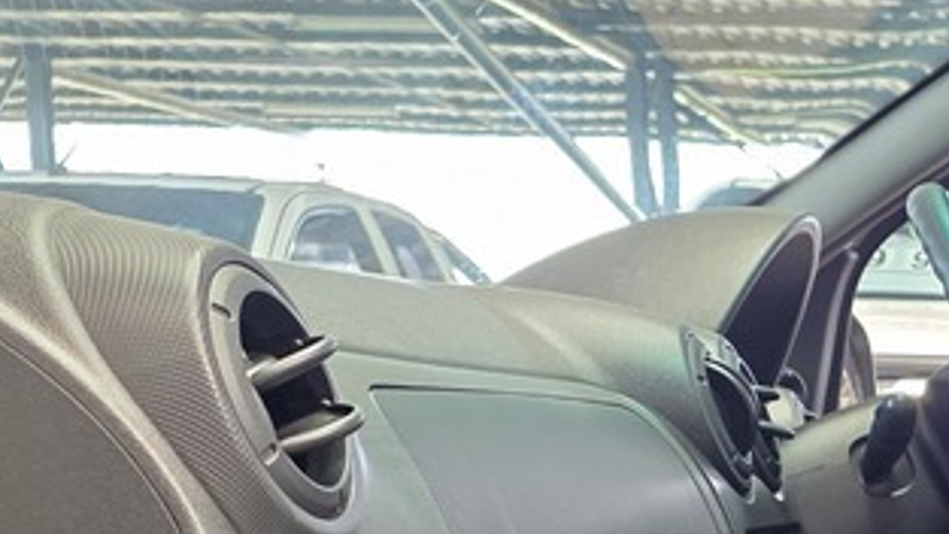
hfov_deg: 22.8
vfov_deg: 13.7
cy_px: 840
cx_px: 1264
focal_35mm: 82
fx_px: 2063
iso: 160
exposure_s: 1/100
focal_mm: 6.25
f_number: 1.7
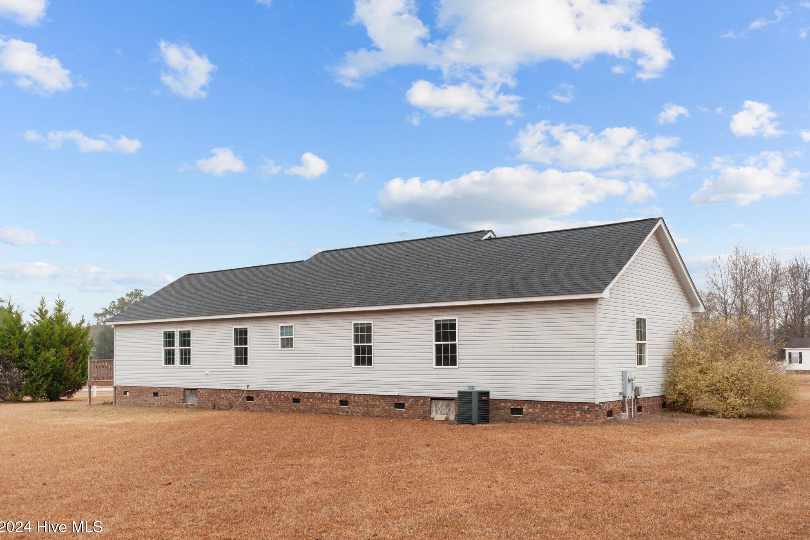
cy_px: 274
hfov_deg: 58.7
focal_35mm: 32
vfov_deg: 41.1
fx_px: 720
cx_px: 402
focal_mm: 31
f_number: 6.3
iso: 400
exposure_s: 1/160
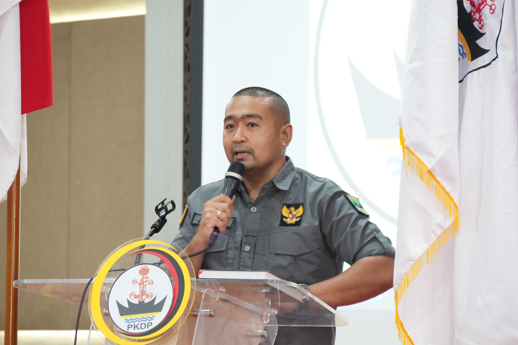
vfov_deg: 4.8
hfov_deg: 7.2
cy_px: 172
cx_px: 259
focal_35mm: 285
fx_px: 4101
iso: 1250
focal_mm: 190
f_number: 7.1
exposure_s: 1/10
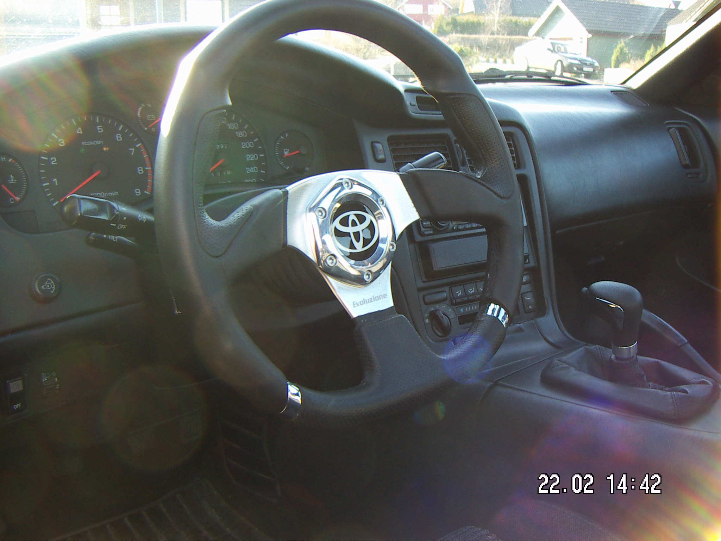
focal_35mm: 36
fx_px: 750
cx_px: 360
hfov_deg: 51.4
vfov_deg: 39.7
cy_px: 270
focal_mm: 4.7
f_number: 2.8
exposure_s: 1/60
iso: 50
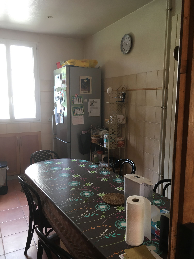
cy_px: 130
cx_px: 97
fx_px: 217
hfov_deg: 48.2
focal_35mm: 29
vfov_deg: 61.7
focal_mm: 4.15
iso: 40
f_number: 2.2
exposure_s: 1/33
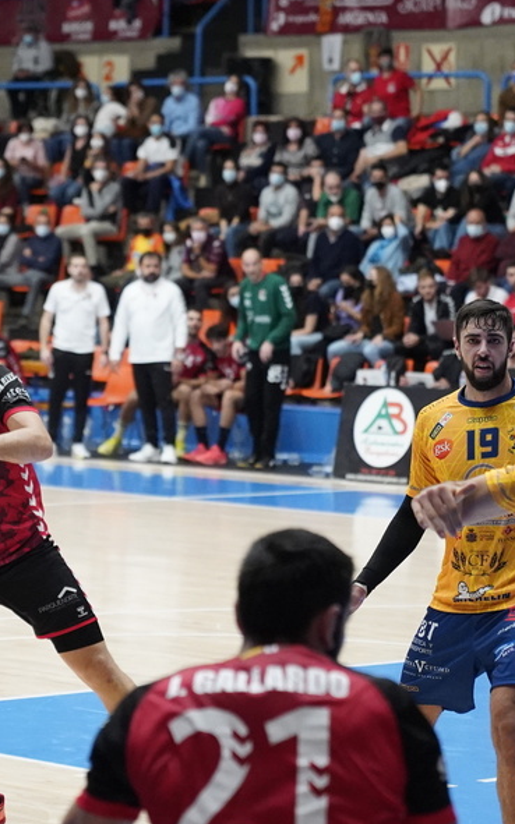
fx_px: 3663
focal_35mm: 163
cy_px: 409
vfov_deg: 12.8
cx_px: 25
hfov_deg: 8.0
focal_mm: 70
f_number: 2.8
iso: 5000
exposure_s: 1/800
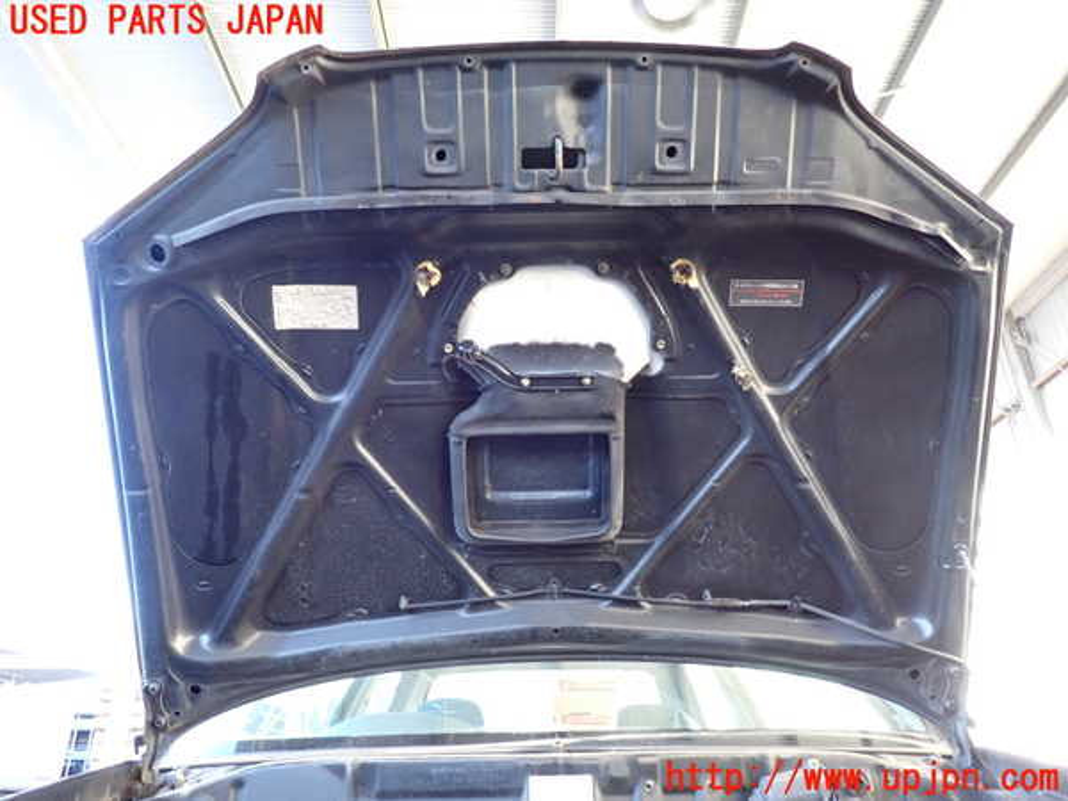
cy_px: 400
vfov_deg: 54.9
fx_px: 771
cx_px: 534
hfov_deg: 69.4
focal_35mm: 25
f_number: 2
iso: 500
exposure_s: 1/125
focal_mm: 4.5
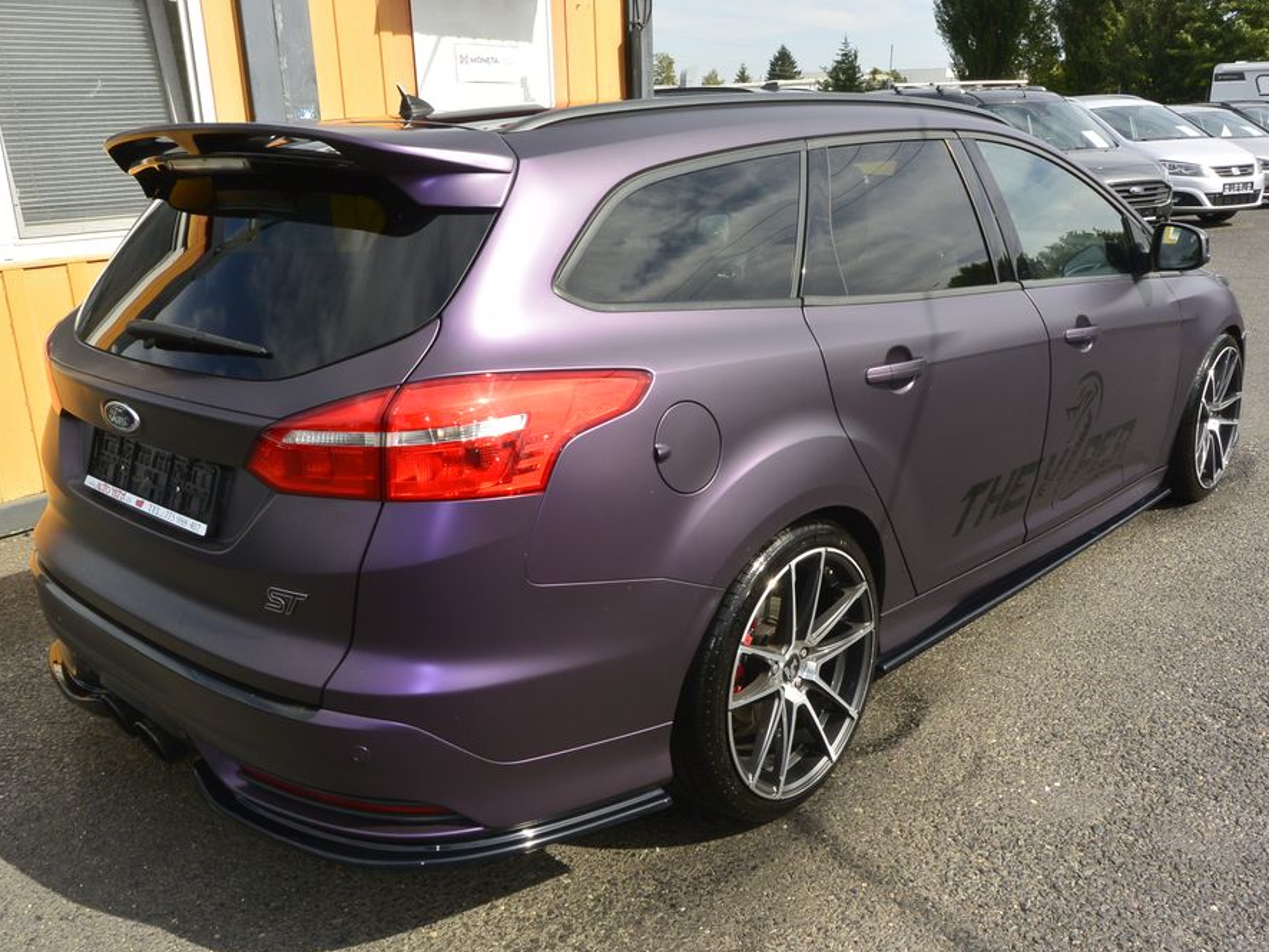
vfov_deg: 46.8
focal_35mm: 30
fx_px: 1100
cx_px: 634
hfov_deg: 60.0
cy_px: 483
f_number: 9
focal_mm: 10
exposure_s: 1/250
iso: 160
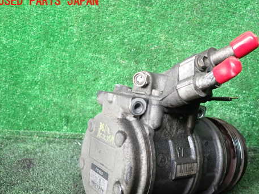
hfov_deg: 54.6
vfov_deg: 42.6
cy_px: 122
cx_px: 166
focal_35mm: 33
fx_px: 247
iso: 200
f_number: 2
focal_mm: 4.5
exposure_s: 1/30
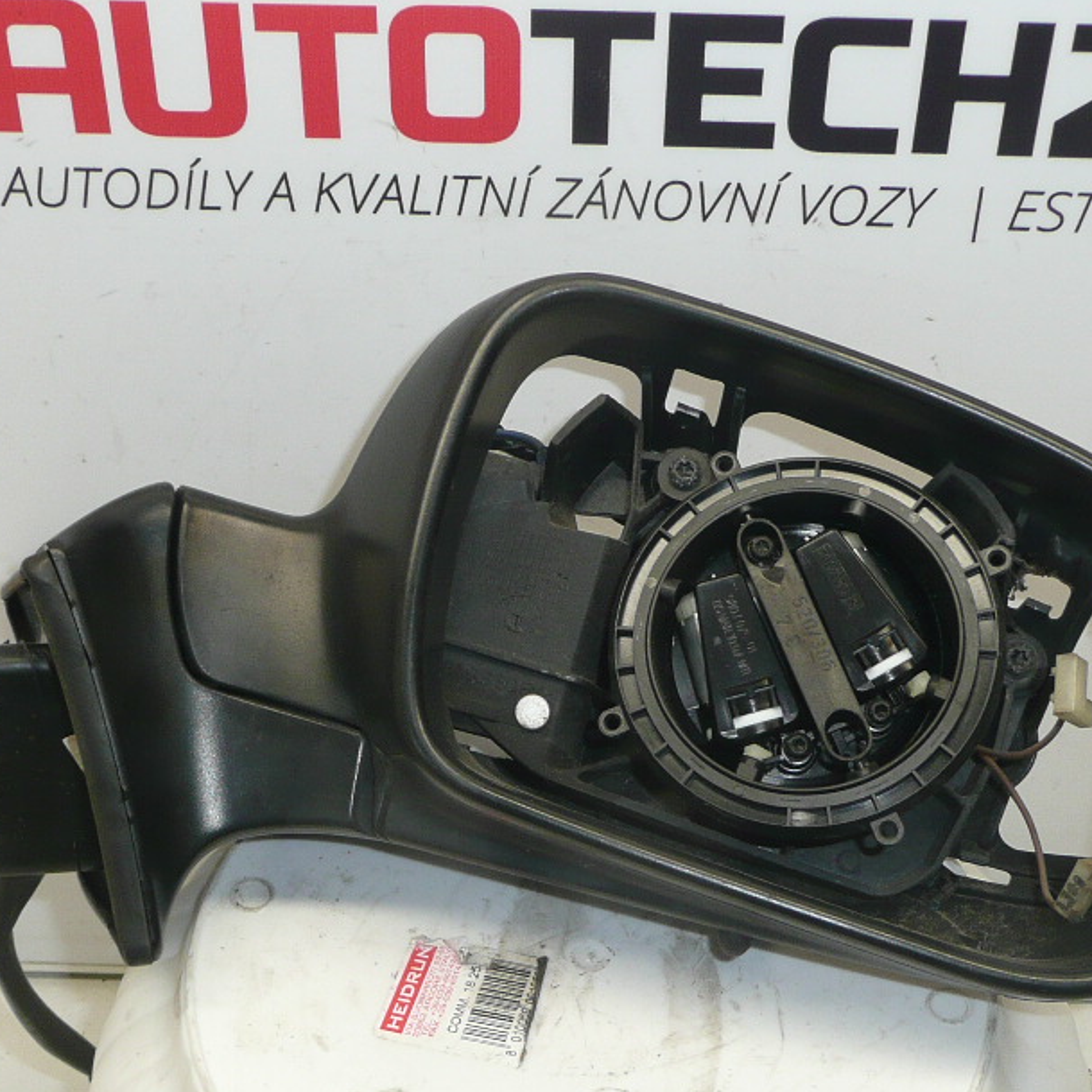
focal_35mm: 52
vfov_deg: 32.7
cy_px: 653
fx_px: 1856
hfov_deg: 32.8
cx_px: 547
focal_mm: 4.6
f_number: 3.3
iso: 100
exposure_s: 1/60
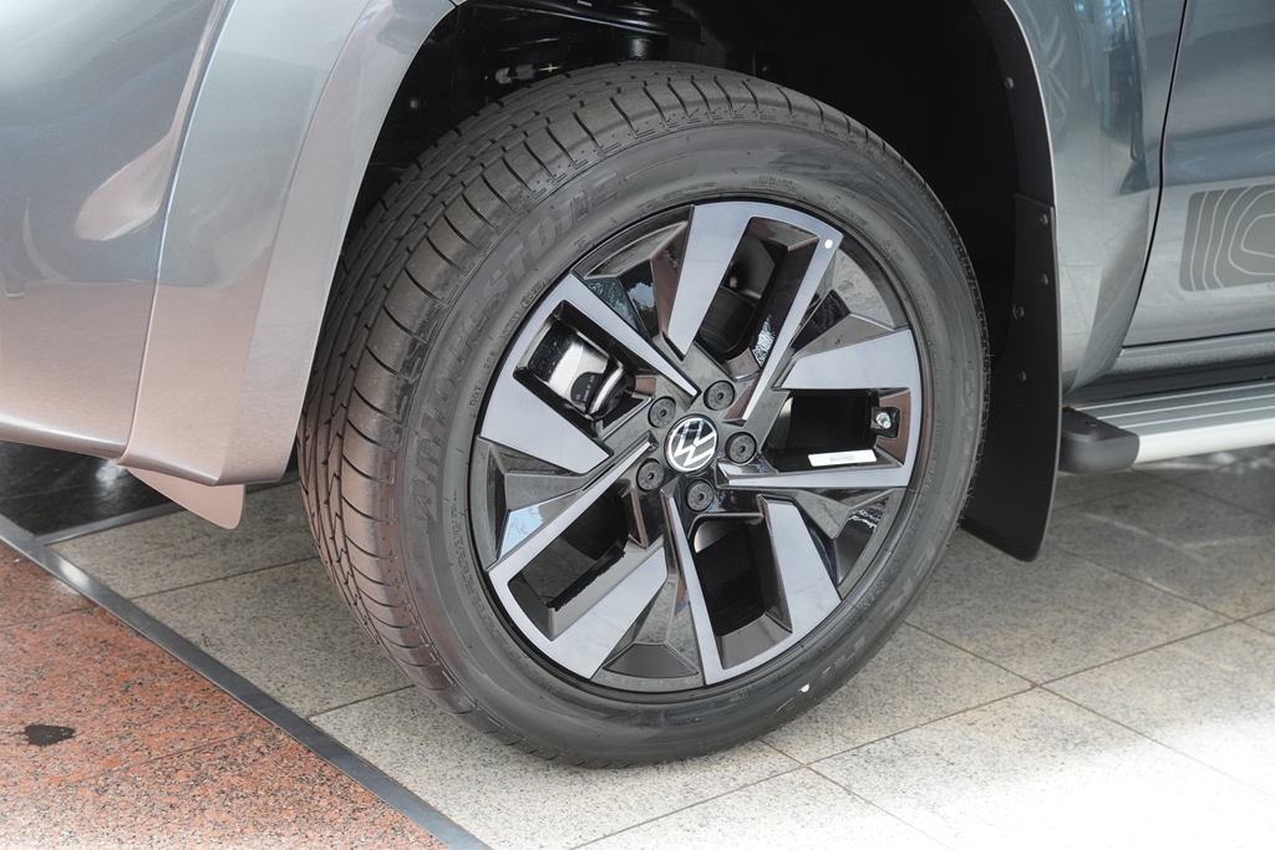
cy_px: 425
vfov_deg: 22.1
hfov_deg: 32.6
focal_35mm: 62
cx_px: 638
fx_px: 2178
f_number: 4
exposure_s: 1/160
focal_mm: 41
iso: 800
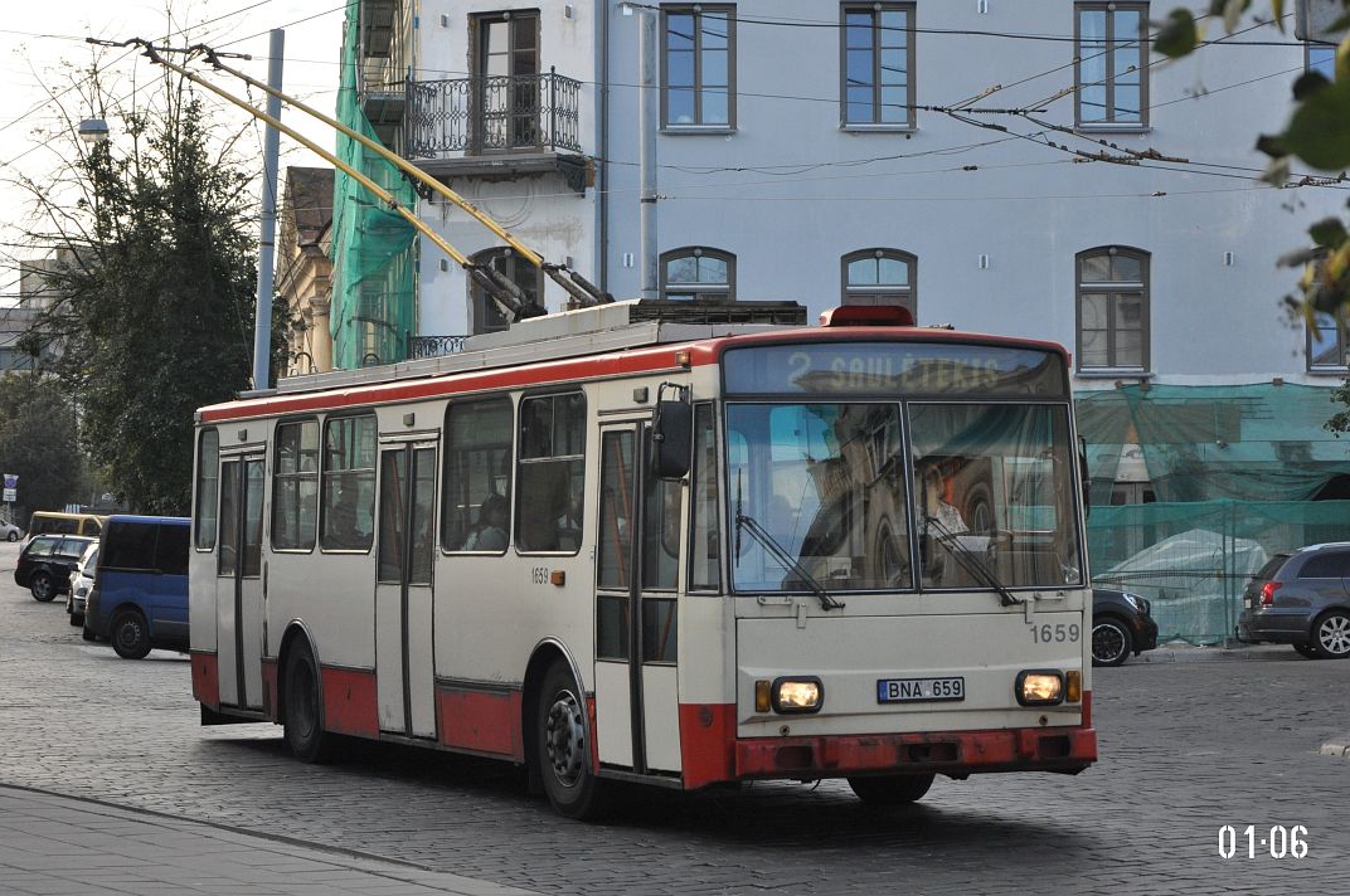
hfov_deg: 23.4
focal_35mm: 87
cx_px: 675
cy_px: 448
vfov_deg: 15.7
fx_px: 3259
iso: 800
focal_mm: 58
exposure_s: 1/1000
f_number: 5
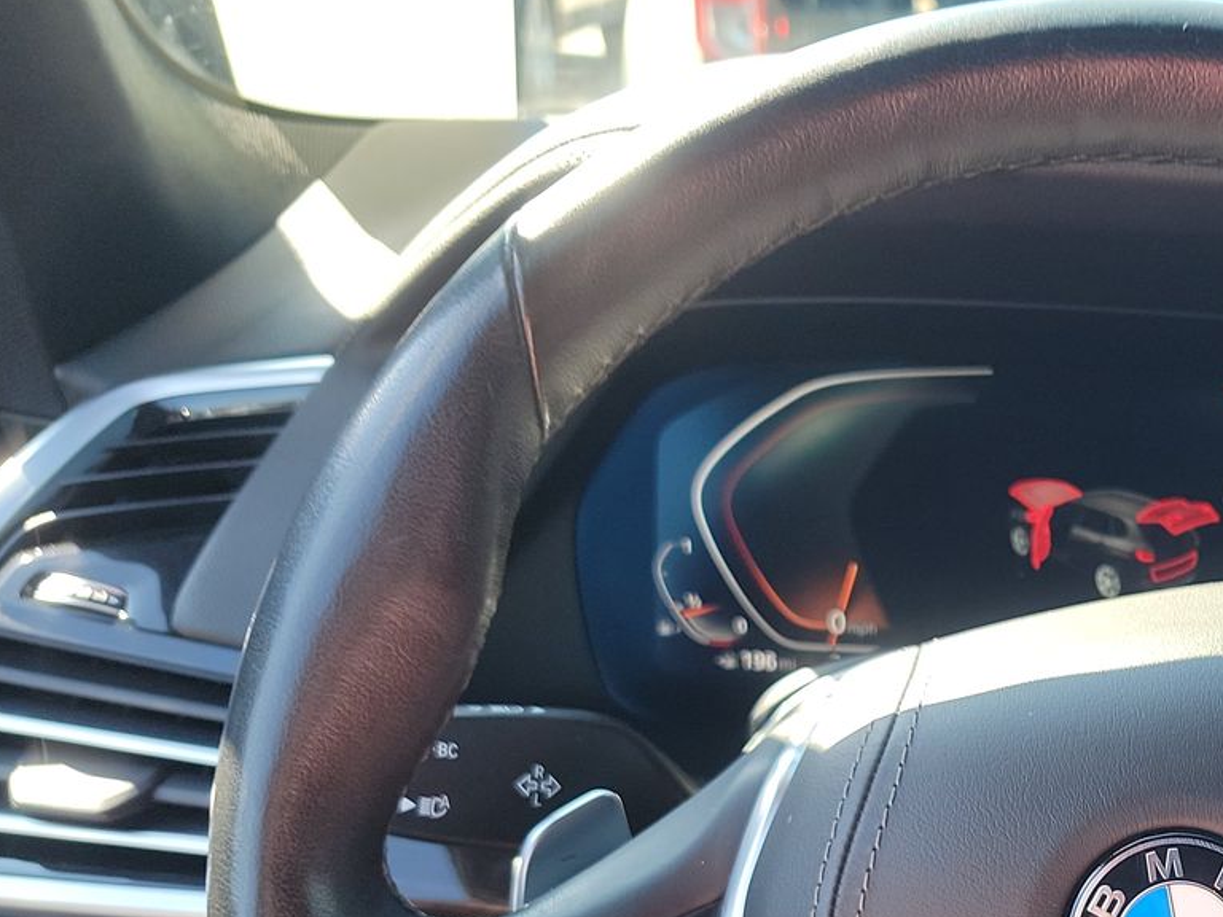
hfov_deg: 35.3
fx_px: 1767
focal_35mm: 50
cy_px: 836
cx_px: 1161
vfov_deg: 28.0
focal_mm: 6.7
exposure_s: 1/59
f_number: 1.8
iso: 62
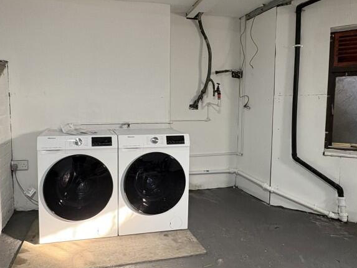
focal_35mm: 25
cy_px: 128
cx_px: 145
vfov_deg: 54.9
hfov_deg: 68.8
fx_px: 258
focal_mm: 2.22
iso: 250
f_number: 2.2
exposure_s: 1/50
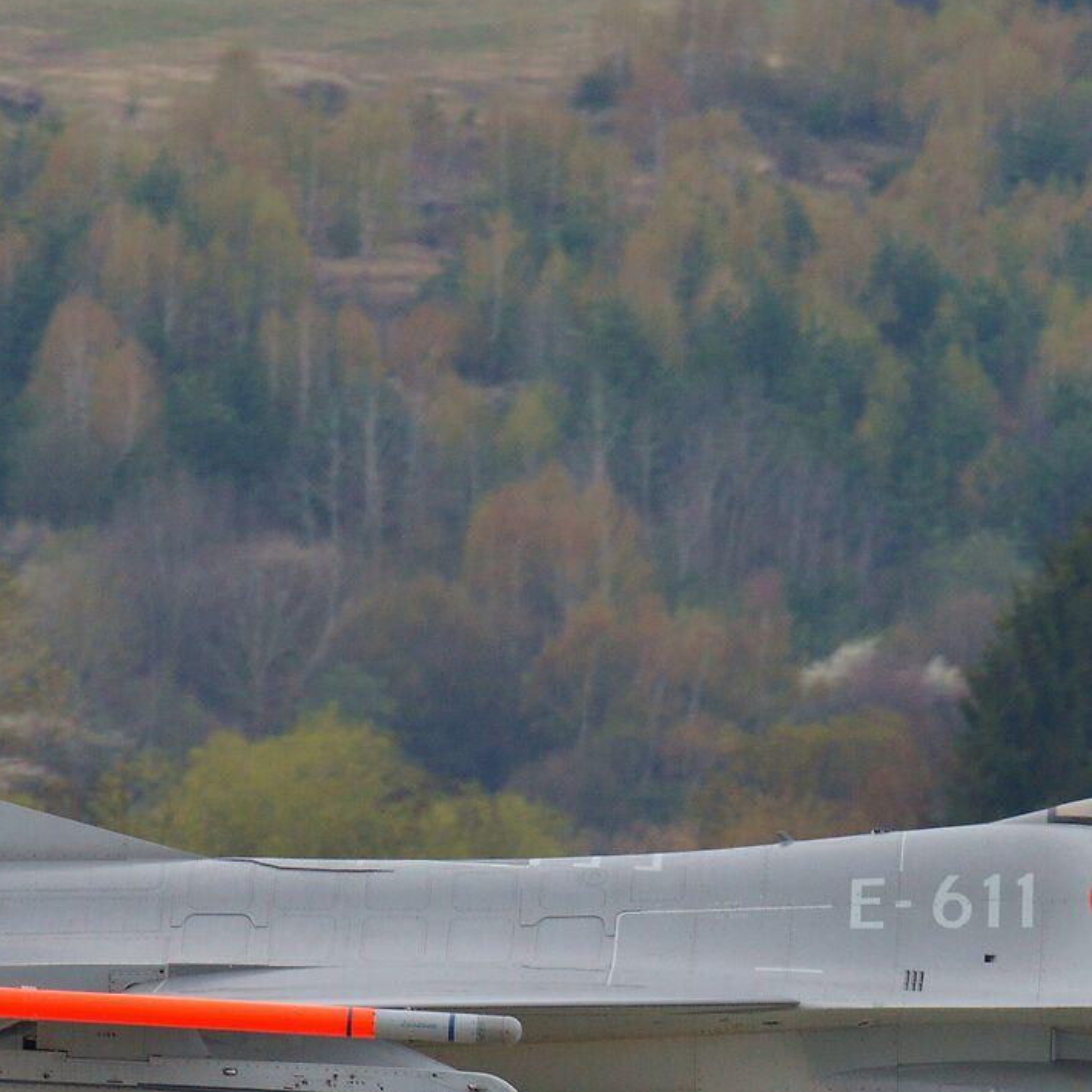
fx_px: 40937
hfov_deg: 1.5
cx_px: 674
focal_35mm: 1147
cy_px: 943
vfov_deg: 1.5
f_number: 9
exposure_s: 1/400
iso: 400
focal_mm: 400
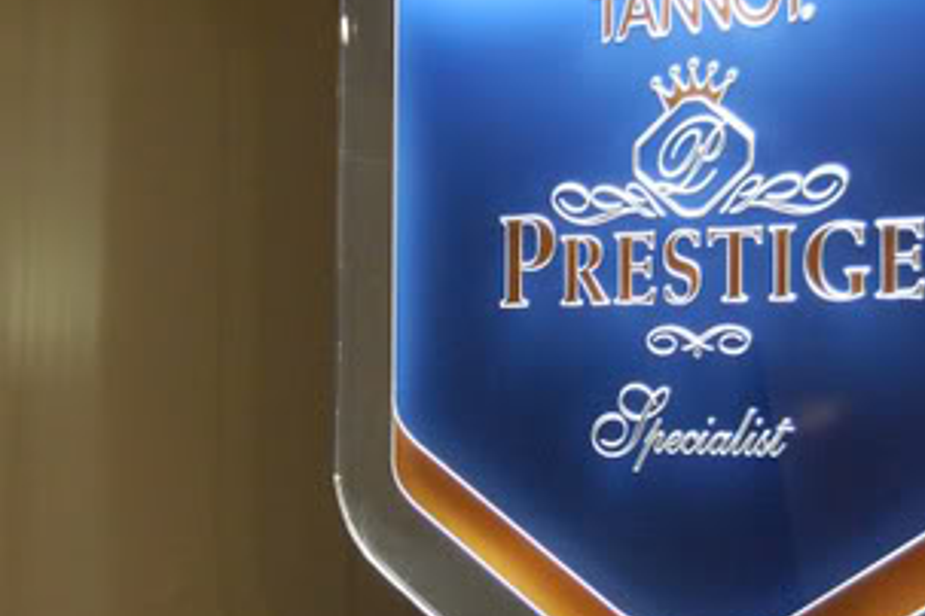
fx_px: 2775
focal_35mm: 108
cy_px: 264
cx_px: 412
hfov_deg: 18.9
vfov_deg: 12.7
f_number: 4.5
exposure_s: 1/25
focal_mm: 34
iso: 1600
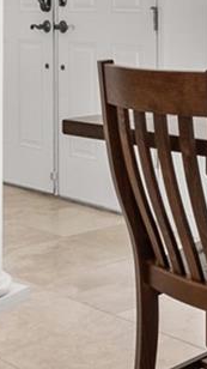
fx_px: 850
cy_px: -7
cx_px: 231
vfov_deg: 23.4
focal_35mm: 87
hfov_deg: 13.6
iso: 250
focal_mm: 16
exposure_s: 1/8
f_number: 9
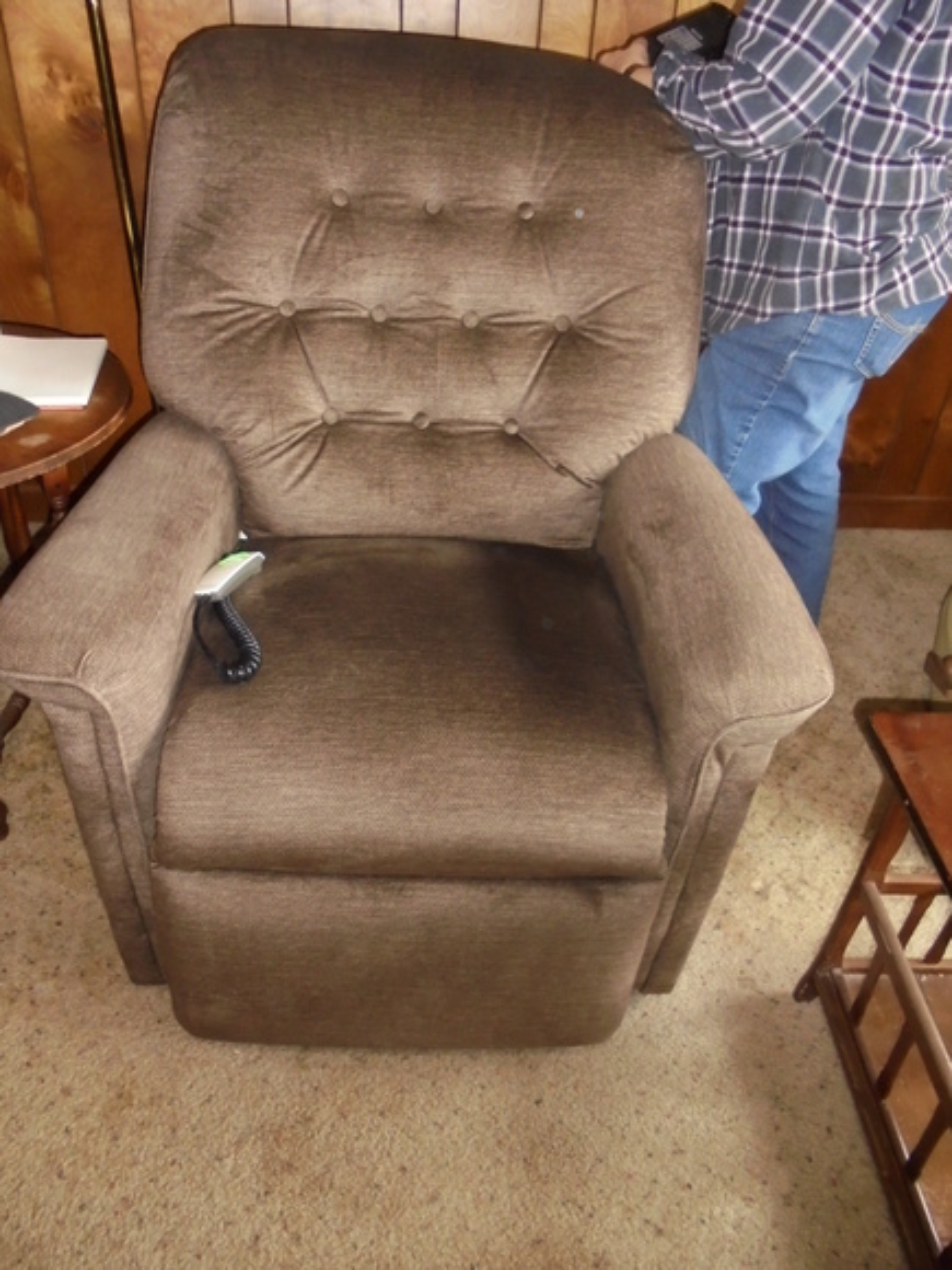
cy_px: 635
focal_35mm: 26
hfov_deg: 53.1
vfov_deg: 67.3
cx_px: 476
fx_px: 953
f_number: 3.5
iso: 400
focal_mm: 4.6
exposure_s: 1/30
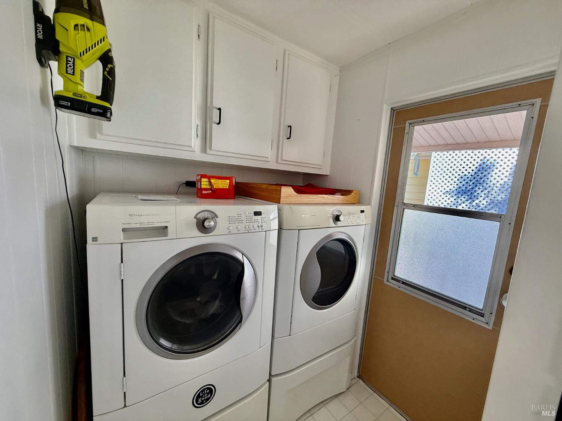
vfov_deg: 85.7
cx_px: 281
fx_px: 227
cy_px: 210
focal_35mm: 14
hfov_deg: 102.1
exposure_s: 1/120
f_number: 2.2
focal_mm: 2.22
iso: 250
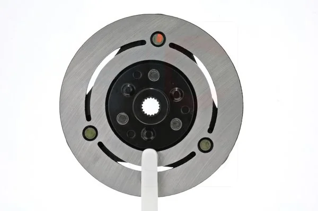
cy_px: 106
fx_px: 1059
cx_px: 159
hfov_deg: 17.1
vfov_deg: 11.4
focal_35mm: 120
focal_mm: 80
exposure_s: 1/15
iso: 1600
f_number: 25
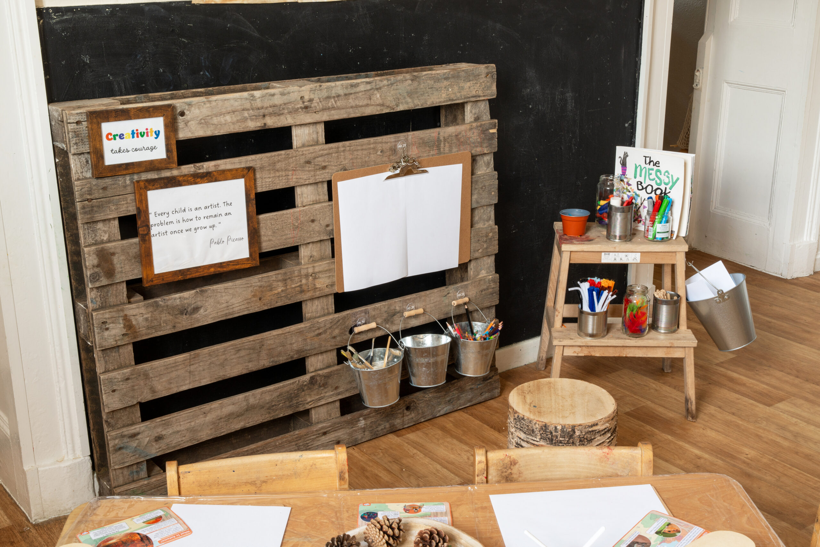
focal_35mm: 44
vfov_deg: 30.3
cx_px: 410
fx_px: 1011
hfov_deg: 44.1
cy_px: 274
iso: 200
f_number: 18
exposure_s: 1/1.67
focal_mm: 44.4
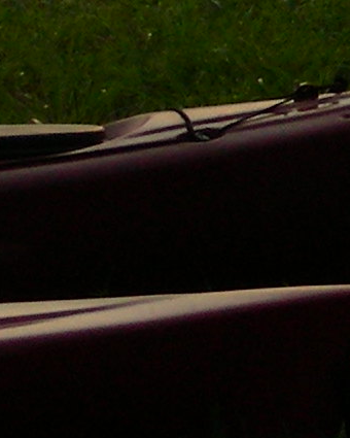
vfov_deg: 4.2
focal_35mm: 453
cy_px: -544
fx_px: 5866
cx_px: 1412
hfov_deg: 3.3
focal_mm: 11.7
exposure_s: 1/423
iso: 50
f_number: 4
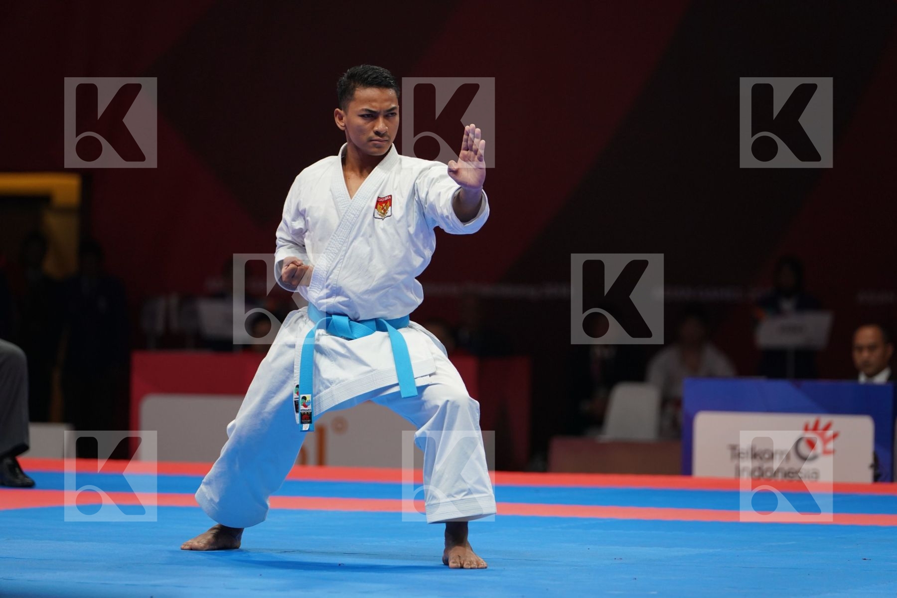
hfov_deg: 8.8
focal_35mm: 234
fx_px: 5830
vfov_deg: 5.9
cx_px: 448
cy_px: 299
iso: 1600
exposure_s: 1/500
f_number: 4
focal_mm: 234
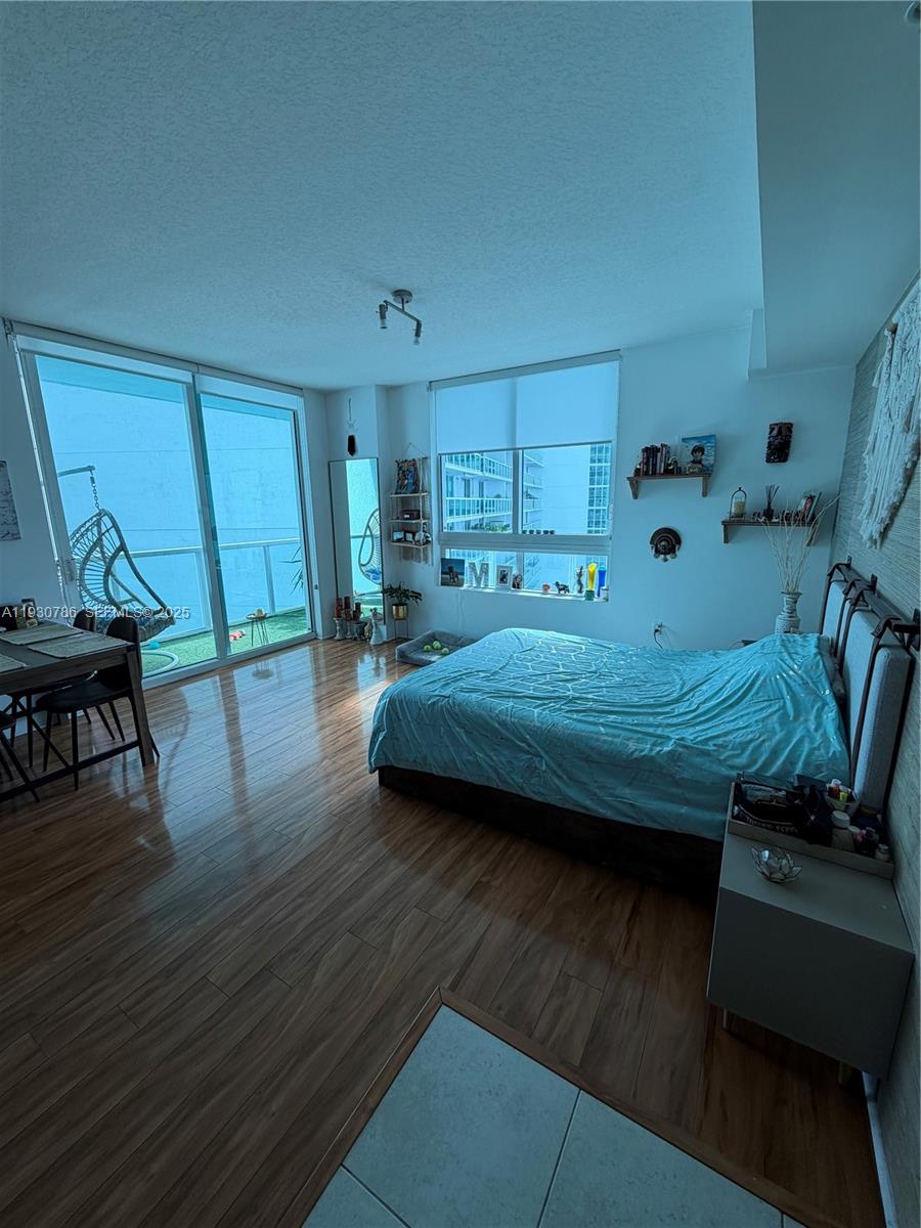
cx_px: 460
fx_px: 497
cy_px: 614
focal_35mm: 14
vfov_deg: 102.1
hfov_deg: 85.7
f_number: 2.2
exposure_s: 1/170
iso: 40
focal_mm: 2.22
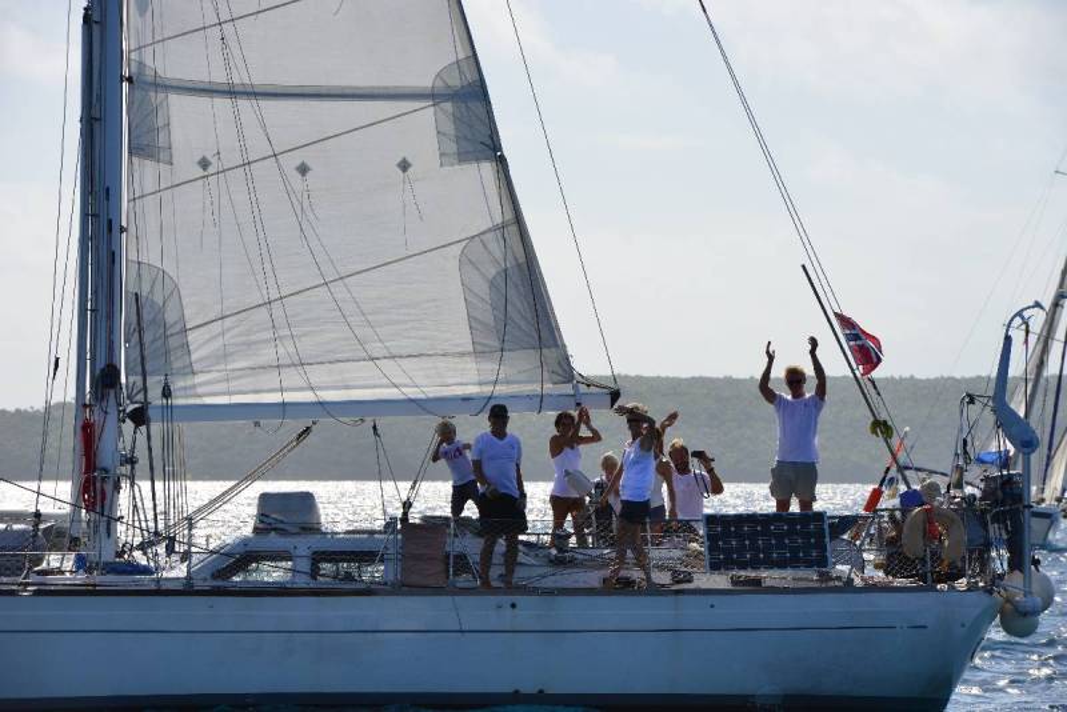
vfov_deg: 6.9
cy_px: 356
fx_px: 5930
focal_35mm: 200
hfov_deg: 10.3
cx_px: 534
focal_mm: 200
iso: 250
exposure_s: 1/640
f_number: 13
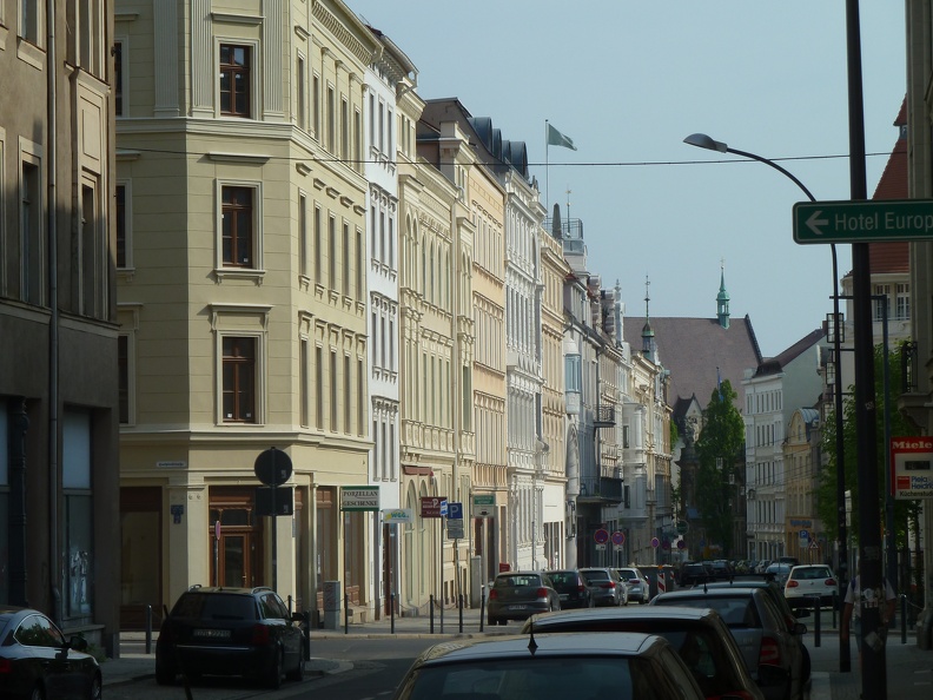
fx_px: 3450
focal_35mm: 128
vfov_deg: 11.6
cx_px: 466
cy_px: 350
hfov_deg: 15.4
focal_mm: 21
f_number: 5.6
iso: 80
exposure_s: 1/500
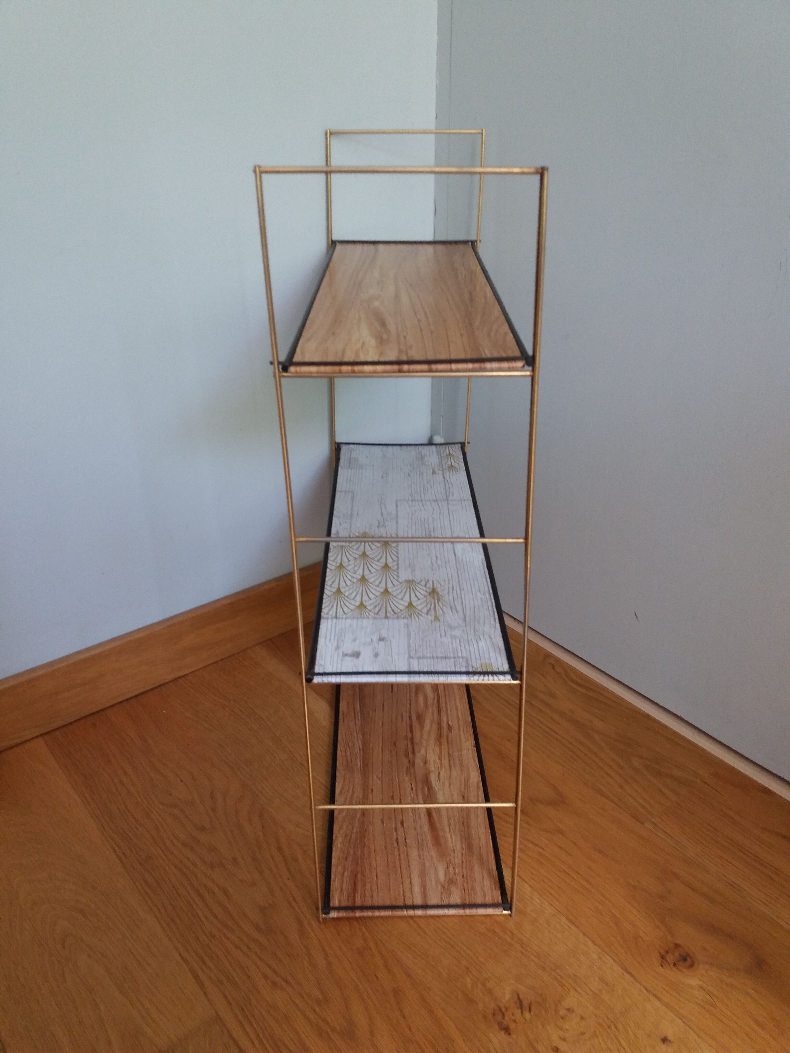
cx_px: 395
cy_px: 526
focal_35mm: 28
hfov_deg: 49.7
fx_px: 852
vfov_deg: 63.4
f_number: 1.9
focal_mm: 3.7
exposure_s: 1/30
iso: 125
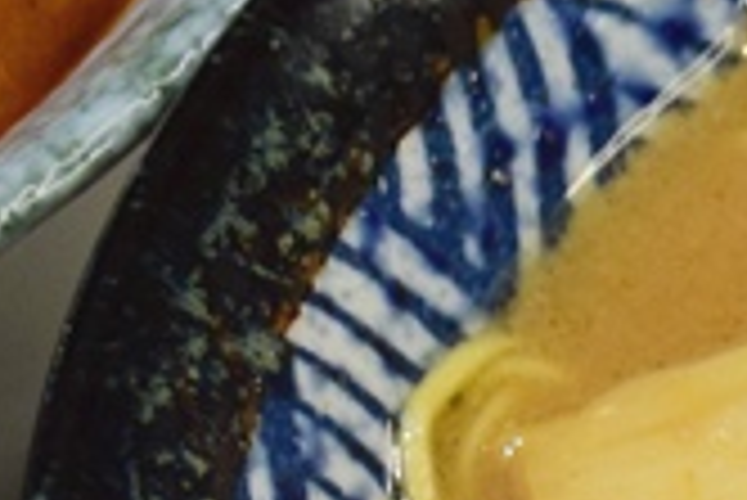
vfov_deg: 3.8
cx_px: 1575
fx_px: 7518
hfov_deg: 5.5
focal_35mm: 362
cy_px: 840
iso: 1600
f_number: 5
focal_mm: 40
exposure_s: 1/100
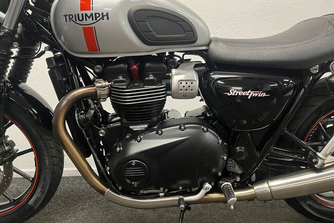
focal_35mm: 28
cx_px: 172
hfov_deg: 65.5
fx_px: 260
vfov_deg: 46.3
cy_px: 95
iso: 200
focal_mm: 5.1
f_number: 1.6
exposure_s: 1/50
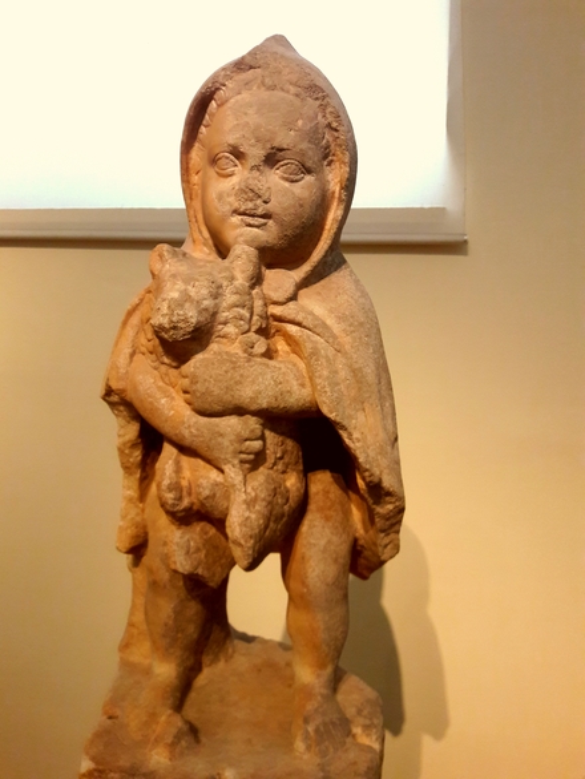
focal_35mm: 28
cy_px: 390
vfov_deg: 63.4
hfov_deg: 49.8
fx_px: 630
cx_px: 292
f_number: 1.9
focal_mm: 3.7
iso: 100
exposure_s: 1/33
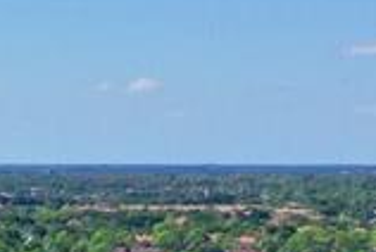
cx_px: -178
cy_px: 452
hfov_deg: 10.9
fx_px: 1894
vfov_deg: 7.4
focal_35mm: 181
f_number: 5.6
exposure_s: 1/500
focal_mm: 10.26
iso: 100
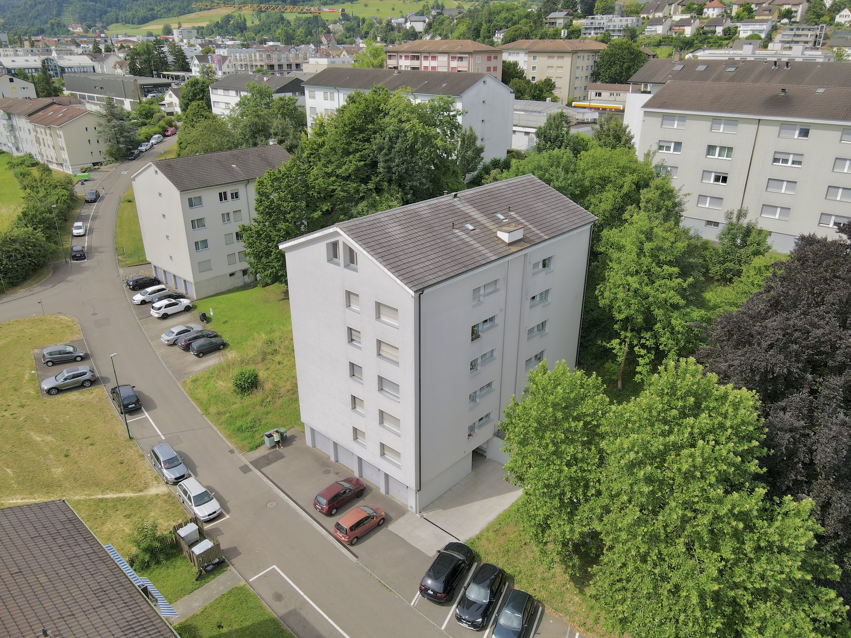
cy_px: 319
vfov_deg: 56.8
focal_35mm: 24
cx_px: 426
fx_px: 590
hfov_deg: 71.6
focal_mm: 4.5
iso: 100
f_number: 2.8
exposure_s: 1/640
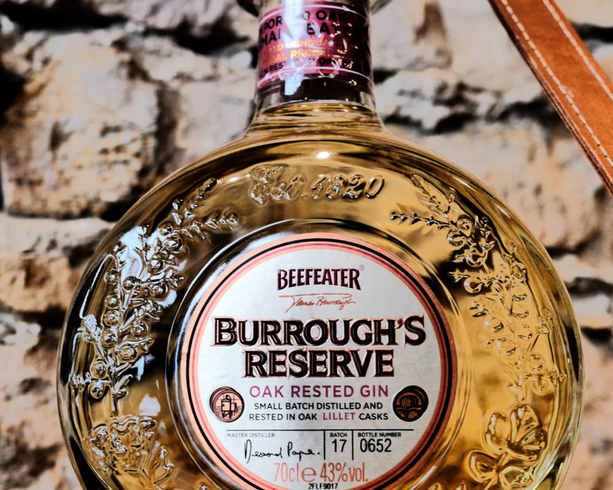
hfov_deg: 35.4
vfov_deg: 28.6
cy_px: 263
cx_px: 309
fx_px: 961
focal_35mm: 53
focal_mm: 20
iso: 500
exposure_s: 1/60
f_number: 3.5
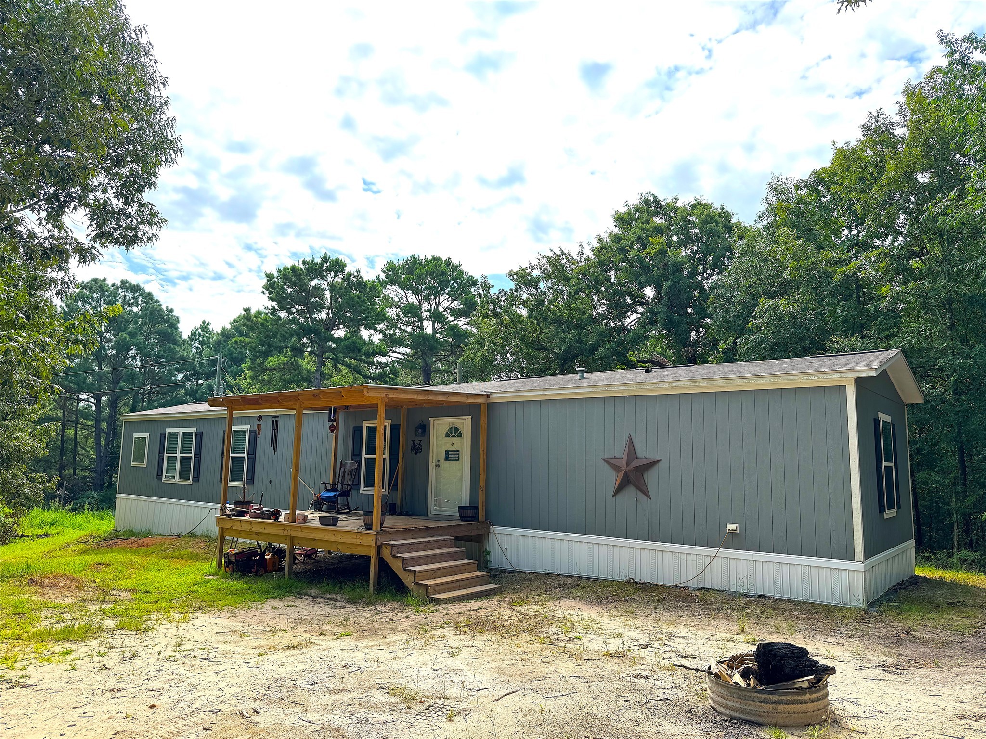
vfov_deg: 56.8
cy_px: 370
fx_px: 684
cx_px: 493
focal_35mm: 24
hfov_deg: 71.6
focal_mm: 6.76
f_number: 1.78
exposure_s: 1/864
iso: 80
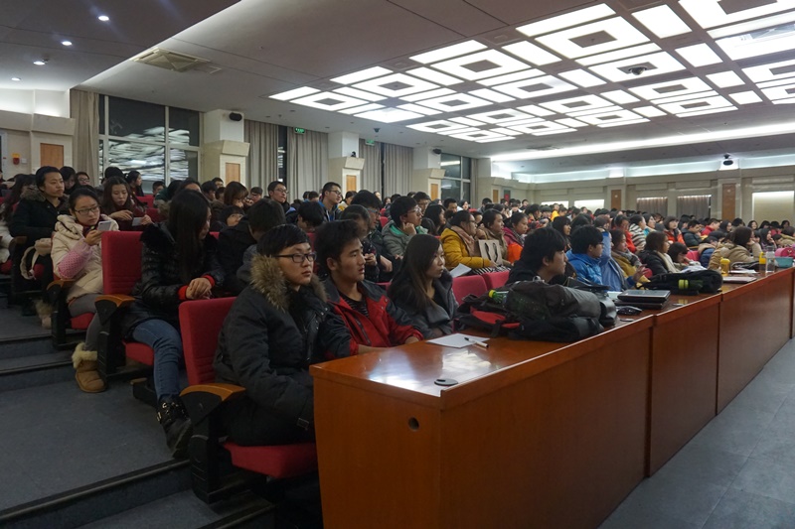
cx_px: 398
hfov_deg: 73.8
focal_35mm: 24
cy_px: 264
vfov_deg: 53.1
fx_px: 530
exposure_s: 1/160
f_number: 4
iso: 2000
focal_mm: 16
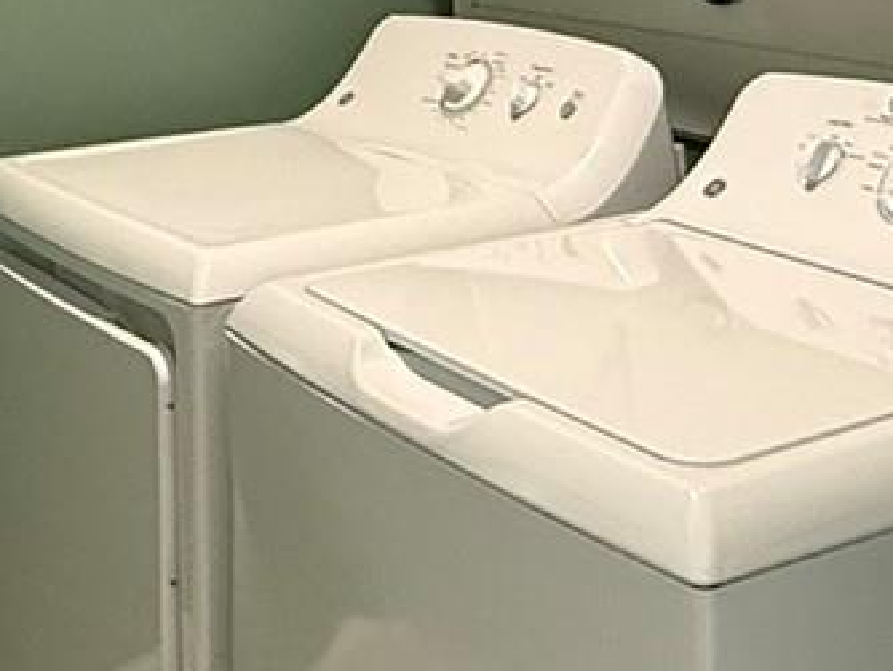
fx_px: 1730
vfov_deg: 20.8
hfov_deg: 28.9
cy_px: -78
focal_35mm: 67
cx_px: 471
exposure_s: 1/60
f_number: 2.2
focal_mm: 2.22
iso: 500
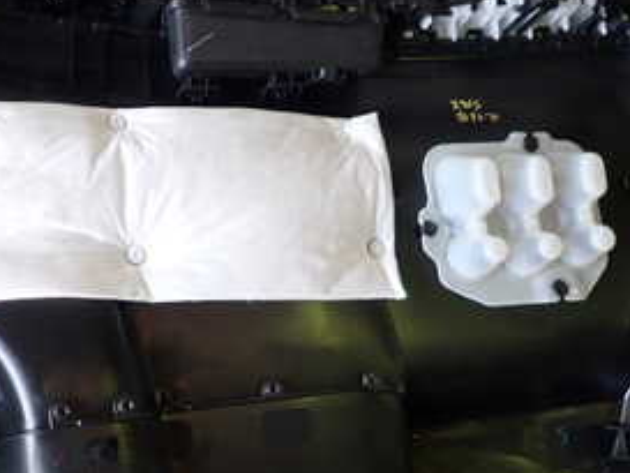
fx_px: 1001
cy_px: 192
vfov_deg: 26.5
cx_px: 182
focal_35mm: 55
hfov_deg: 34.4
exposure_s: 1/60
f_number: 2
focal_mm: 4.5
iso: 125
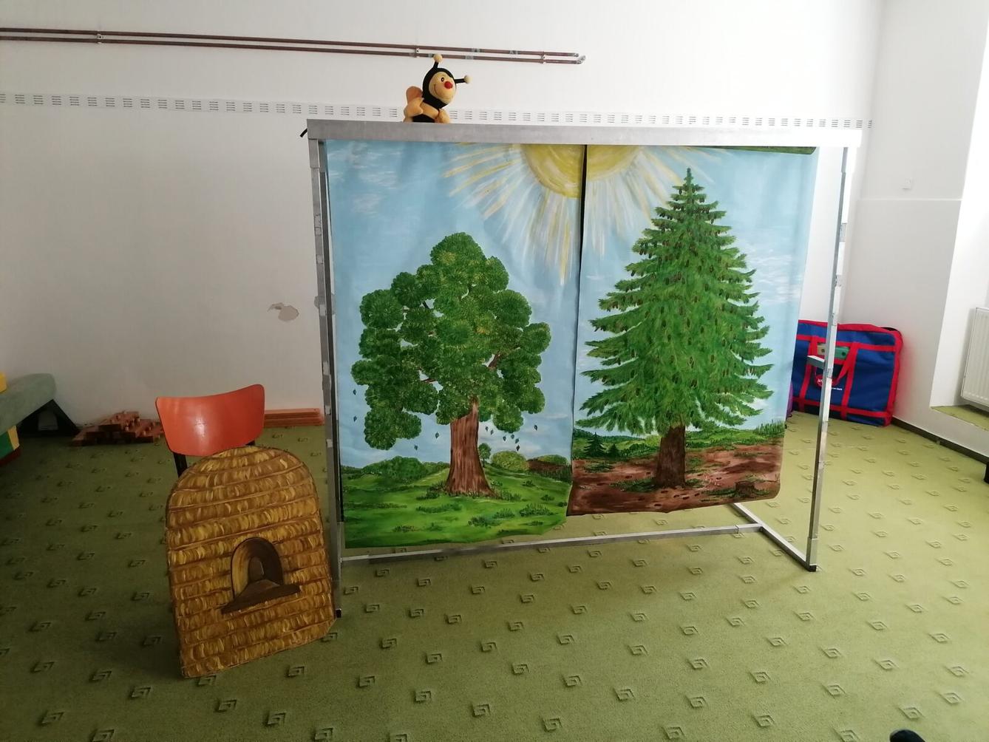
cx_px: 494
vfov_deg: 51.4
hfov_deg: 65.3
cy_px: 371
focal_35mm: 27
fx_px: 772
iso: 320
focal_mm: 4.75
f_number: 1.8
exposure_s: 1/100
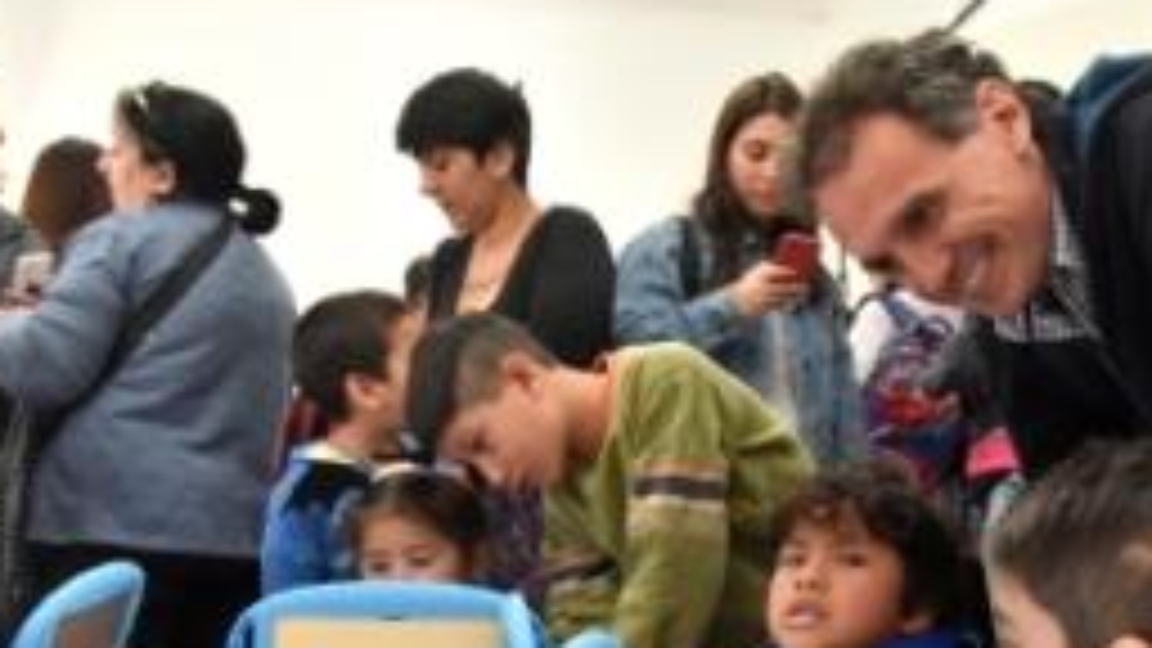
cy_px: 556
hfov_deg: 45.7
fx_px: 1344
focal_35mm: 44
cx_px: 760
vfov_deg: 26.4
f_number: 6.3
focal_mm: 24
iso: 4000
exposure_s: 1/125
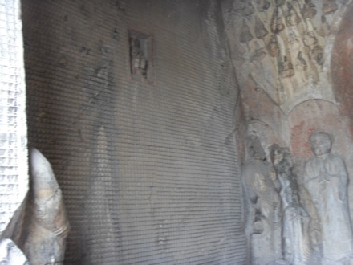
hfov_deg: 42.1
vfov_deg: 32.2
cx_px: 176
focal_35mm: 45
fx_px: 459
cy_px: 132
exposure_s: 1/6
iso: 200
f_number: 3.7
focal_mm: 7.7
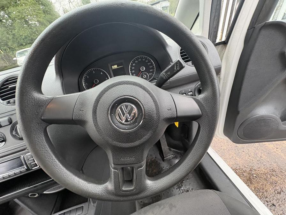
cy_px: 108
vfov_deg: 85.7
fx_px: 116
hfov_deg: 102.1
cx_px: 143
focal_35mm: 14
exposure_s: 1/60
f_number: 2.2
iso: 250
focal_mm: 2.22
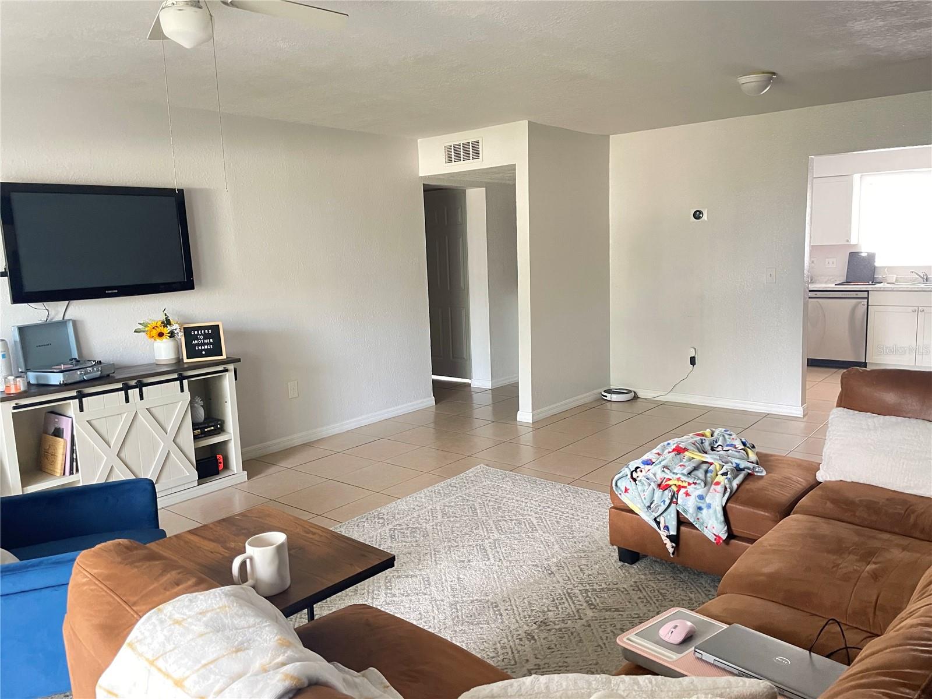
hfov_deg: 67.3
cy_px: 350
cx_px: 466
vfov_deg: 53.1
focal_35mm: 26
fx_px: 700
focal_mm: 4.2
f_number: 1.6
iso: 640
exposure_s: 1/30
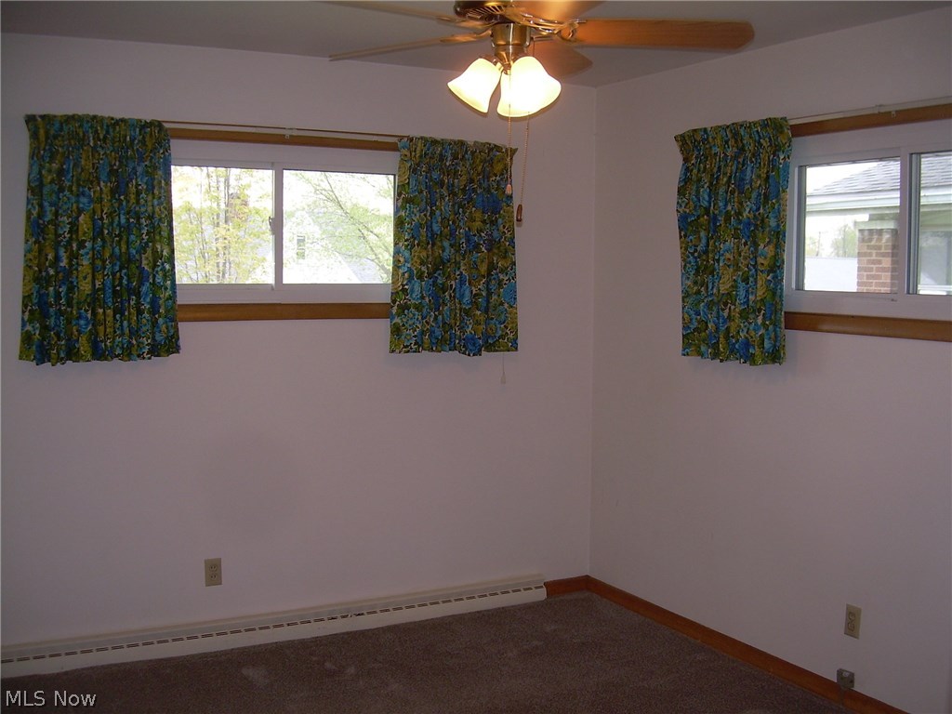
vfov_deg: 37.7
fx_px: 1045
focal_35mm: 38
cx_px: 476
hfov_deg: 49.0
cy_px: 357
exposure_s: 1/60
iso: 50
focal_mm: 6.3
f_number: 2.8
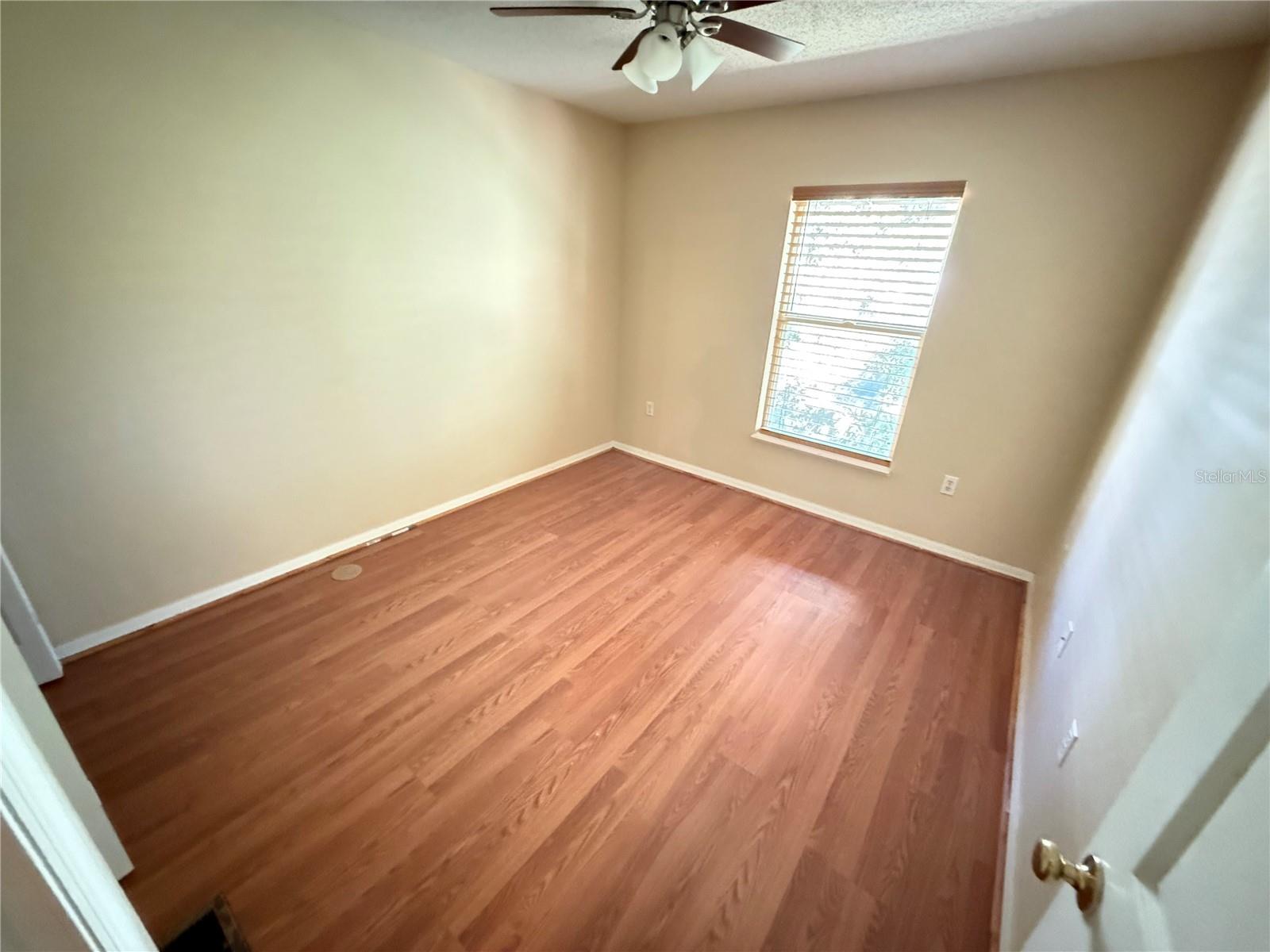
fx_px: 514
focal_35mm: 14
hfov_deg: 102.1
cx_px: 635
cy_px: 476
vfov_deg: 85.7
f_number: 2.2
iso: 3200
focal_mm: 2.22
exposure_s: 1/25
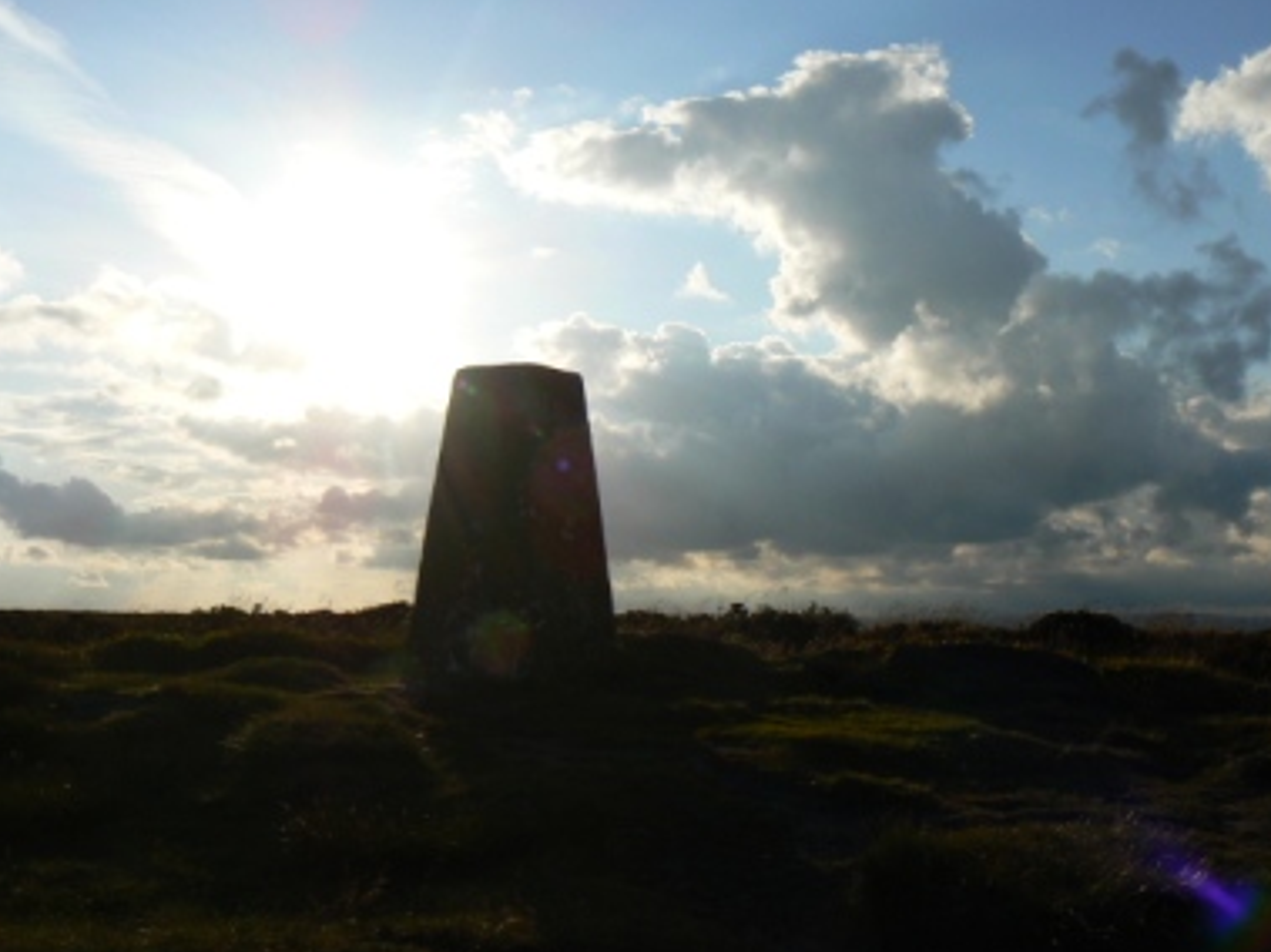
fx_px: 1505
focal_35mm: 41
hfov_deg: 45.8
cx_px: 671
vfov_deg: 35.1
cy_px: 523
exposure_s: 1/800
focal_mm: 6
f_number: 8
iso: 80
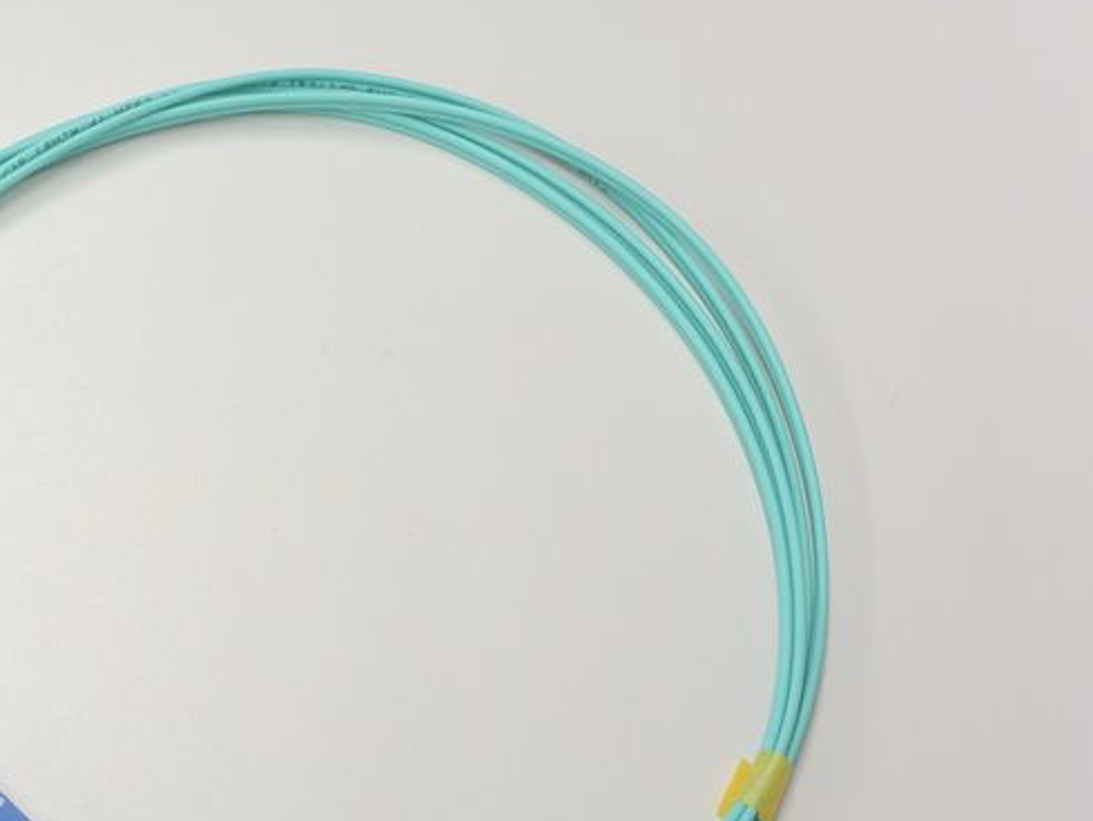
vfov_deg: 21.3
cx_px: 283
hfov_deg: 27.8
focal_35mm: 69
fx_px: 2180
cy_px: 530
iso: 400
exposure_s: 1/60
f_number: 9
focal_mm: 16.3
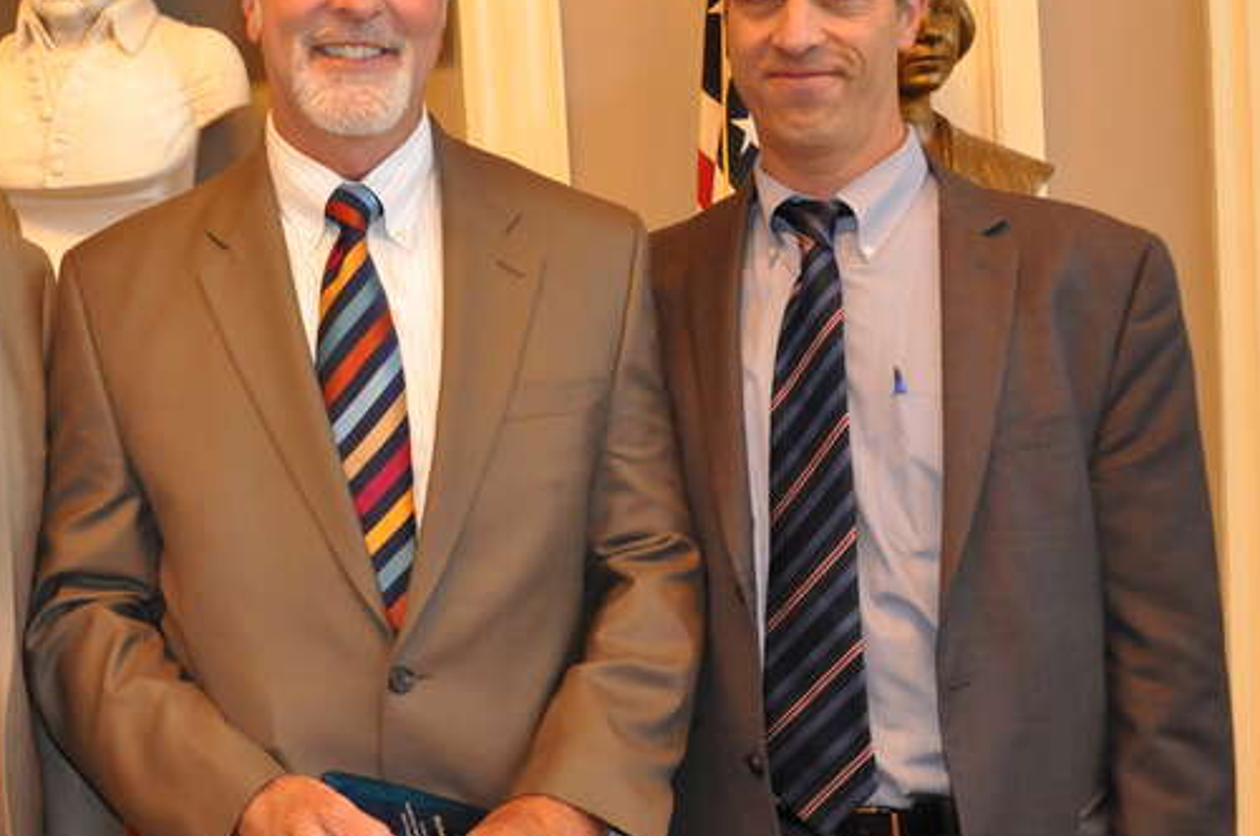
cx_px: 285
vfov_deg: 28.0
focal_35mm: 48
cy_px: 374
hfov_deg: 39.8
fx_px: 1678
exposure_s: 1/60
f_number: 5
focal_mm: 20
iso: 2000
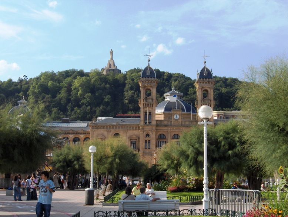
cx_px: 144
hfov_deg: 34.9
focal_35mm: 55
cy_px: 108
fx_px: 458
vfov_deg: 26.6
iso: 100
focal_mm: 11.4
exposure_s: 1/308
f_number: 5.4
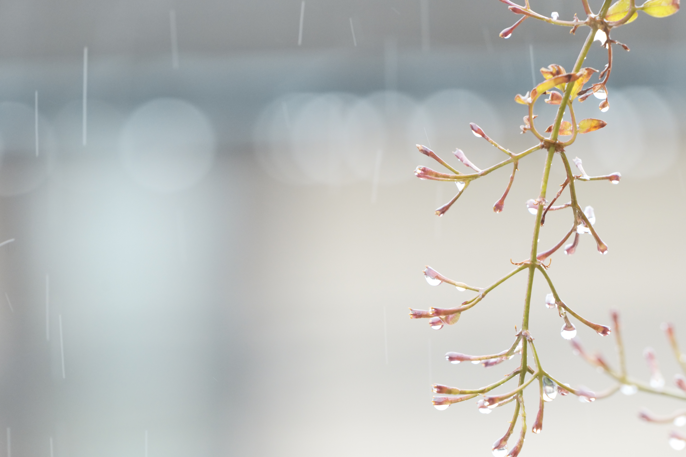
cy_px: 228
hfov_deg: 6.9
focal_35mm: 300
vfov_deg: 4.6
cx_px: 343
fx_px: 5716
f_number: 7.1
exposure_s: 1/160
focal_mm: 300
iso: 6400
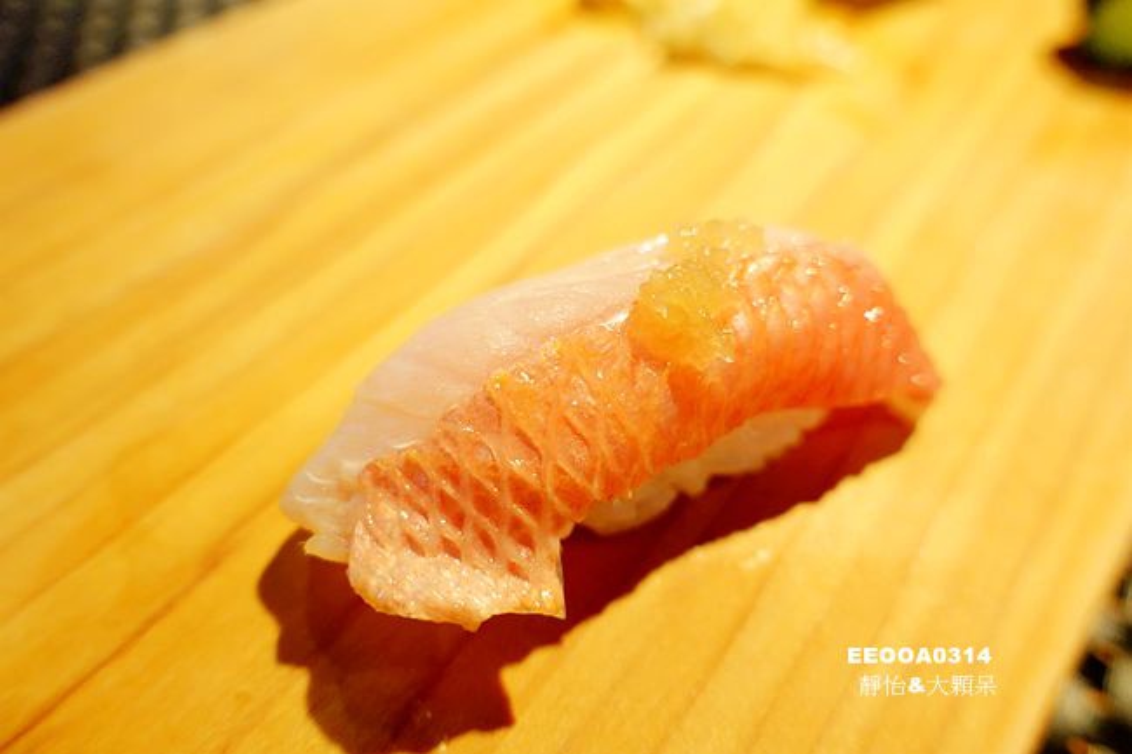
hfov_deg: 73.8
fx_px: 754
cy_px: 377
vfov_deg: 53.1
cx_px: 566
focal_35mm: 24
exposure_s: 1/25
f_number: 2.5
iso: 800
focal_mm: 8.8
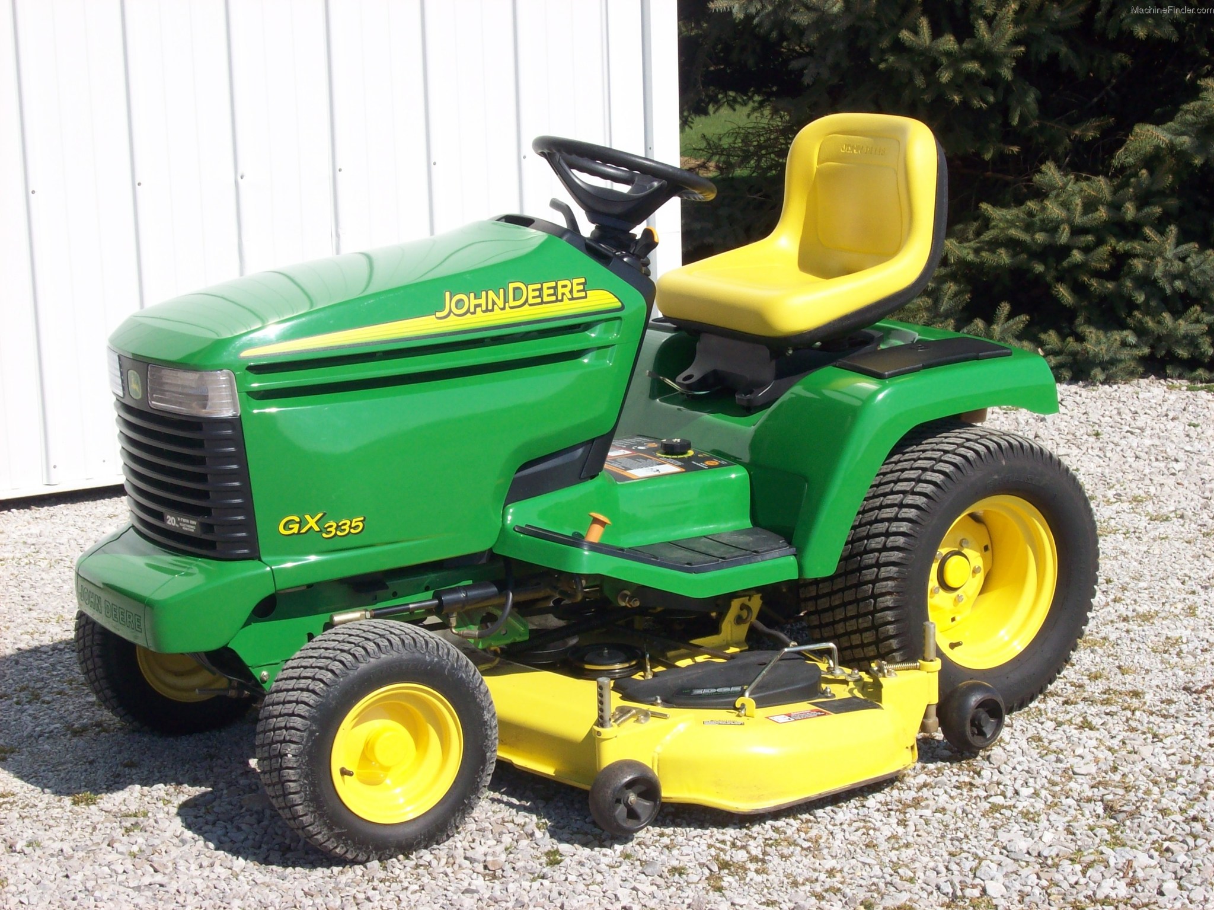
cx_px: 607
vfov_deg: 21.0
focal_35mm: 70
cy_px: 455
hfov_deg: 27.8
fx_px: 2454
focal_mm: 11.6
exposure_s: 1/342
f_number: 6.7
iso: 80
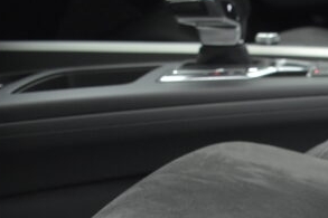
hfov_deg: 15.7
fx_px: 1100
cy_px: 350
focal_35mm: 121
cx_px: 485
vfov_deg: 10.8
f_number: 3.8
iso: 1600
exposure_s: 1/100
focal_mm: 23
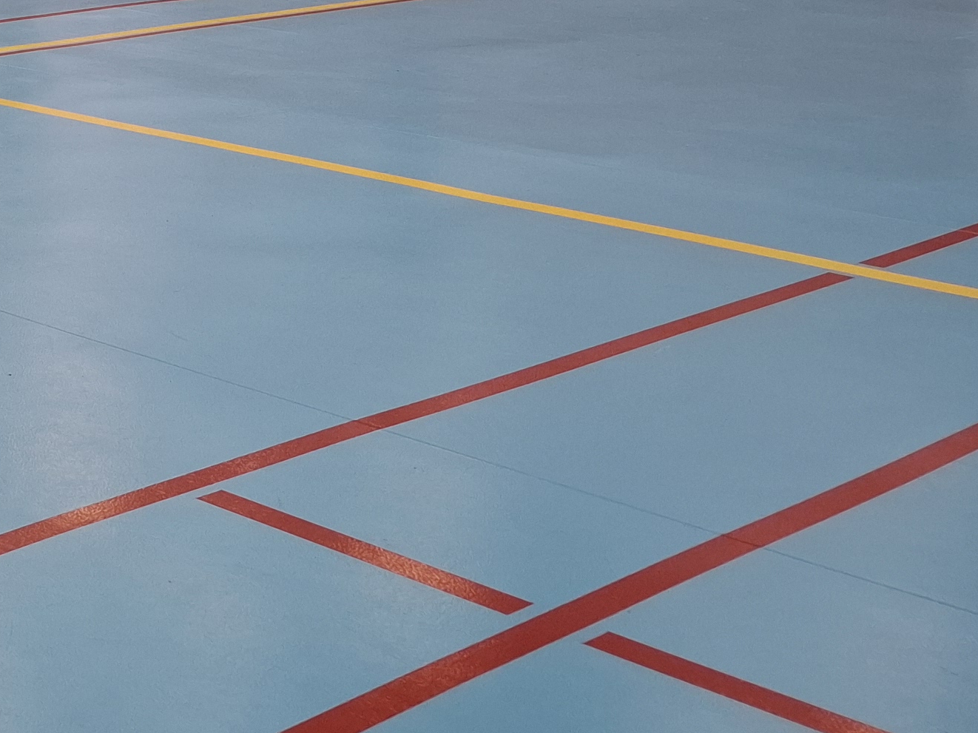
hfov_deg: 25.7
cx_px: -53
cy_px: 66
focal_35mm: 71
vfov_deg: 20.3
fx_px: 2006
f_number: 1.8
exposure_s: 1/120
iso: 200
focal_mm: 5.54
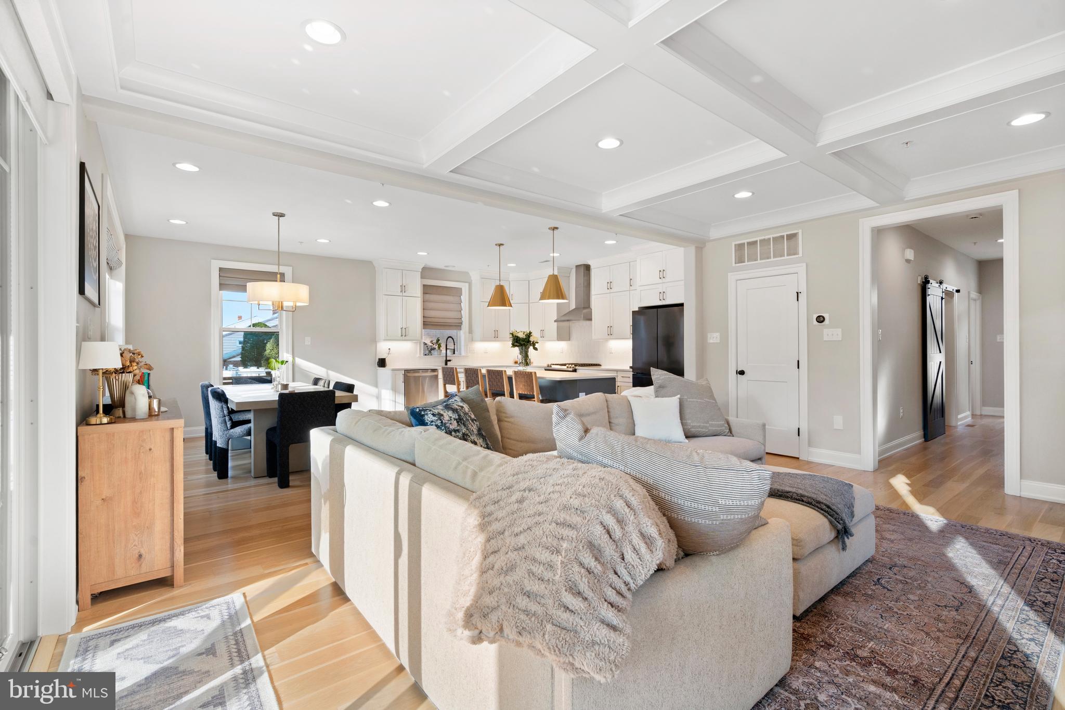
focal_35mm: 16
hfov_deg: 96.7
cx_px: 532
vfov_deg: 73.7
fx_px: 473
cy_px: 355
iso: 400
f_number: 8
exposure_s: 1/15
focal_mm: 16
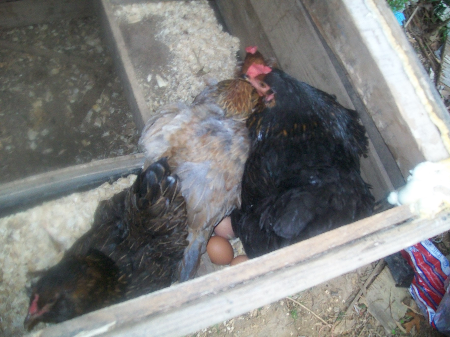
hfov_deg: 54.0
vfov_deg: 41.8
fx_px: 442
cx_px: 225
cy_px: 168
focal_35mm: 34
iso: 160
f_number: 2.7
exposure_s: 1/60
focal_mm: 6.1
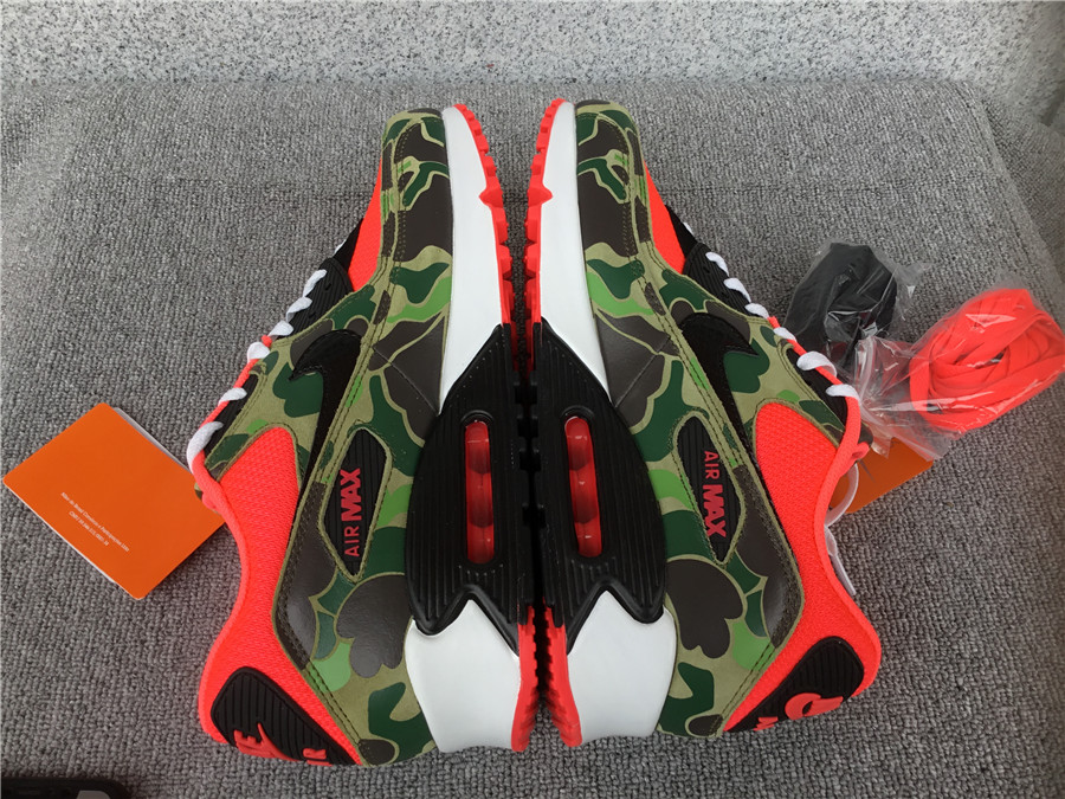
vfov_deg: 45.4
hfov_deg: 58.4
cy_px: 400
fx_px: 954
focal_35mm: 31
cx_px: 532
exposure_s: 1/147
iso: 25
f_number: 2.4
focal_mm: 3.3
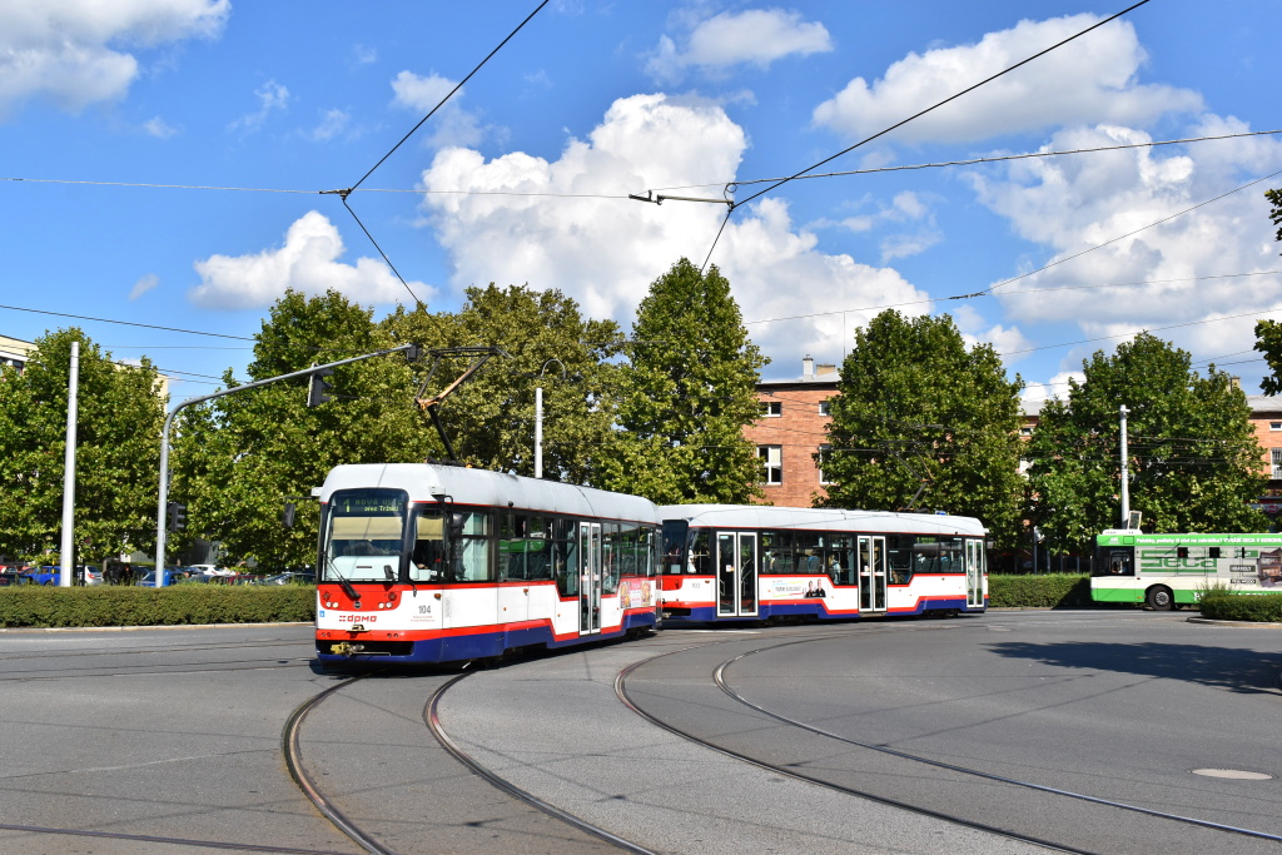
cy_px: 428
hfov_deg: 49.5
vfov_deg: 34.2
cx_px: 641
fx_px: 1389
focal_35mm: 39
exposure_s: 1/500
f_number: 11
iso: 200
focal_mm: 26
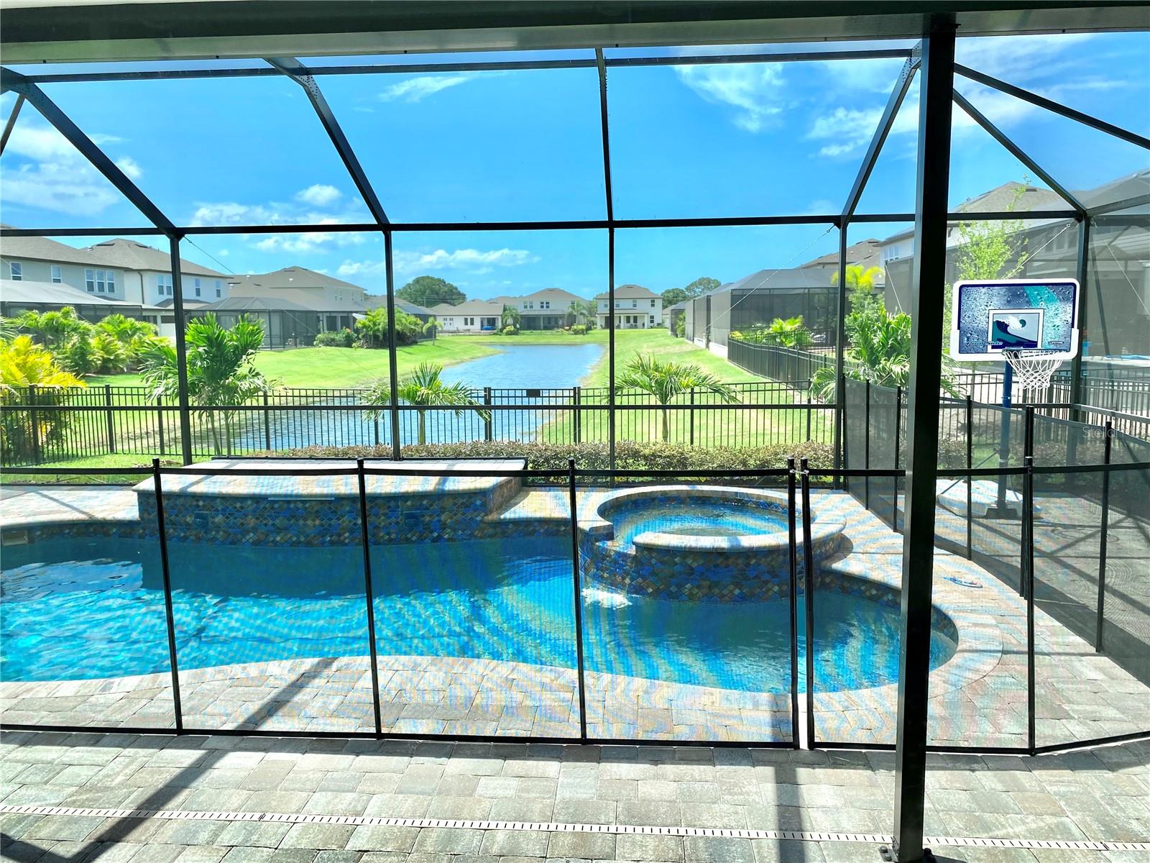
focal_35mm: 26
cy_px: 432
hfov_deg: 67.3
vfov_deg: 53.1
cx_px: 575
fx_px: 864
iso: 32
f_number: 1.8
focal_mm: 4.25
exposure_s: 1/1147
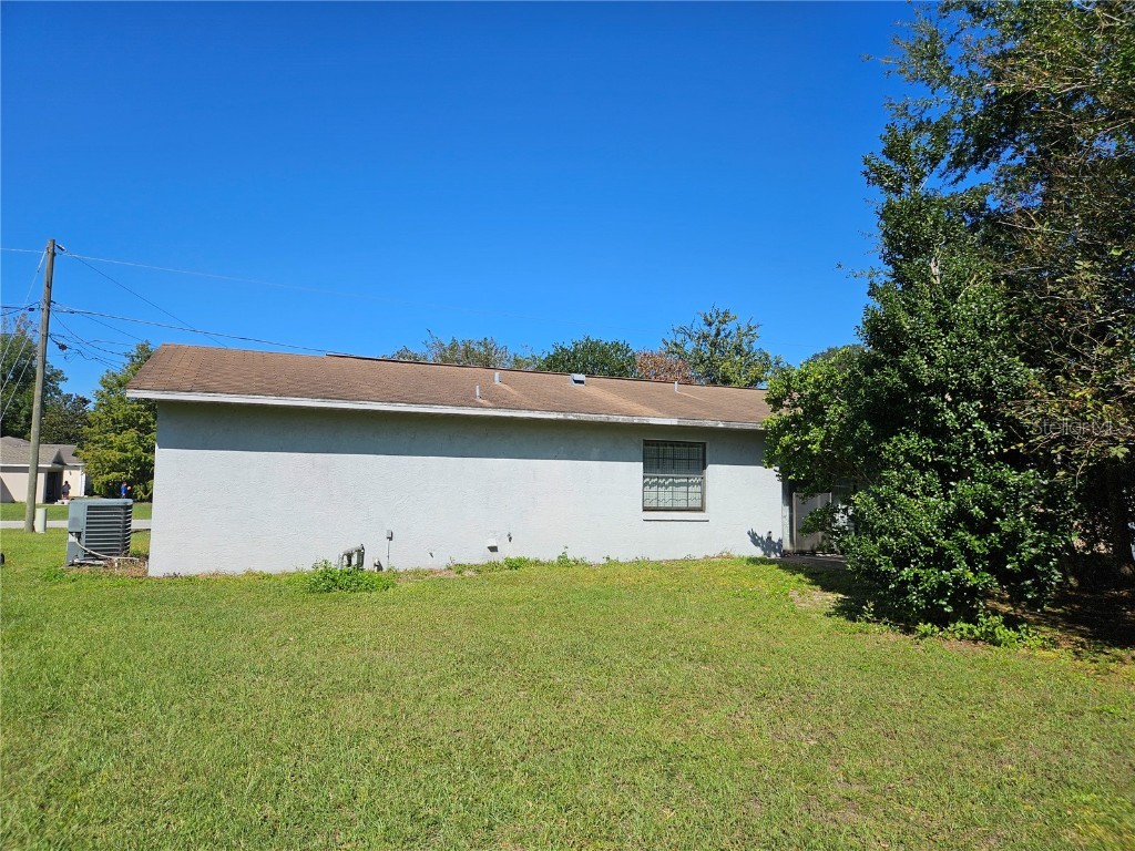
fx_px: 754
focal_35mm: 23
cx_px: 568
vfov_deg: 58.9
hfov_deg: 73.9
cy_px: 426
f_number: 1.8
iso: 25
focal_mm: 5.4
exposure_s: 1/3168
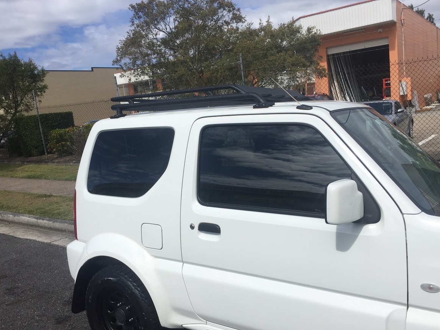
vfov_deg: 46.8
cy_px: 170
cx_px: 218
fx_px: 381
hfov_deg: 60.0
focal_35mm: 30
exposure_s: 1/2475
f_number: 2.2
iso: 32
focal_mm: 4.15
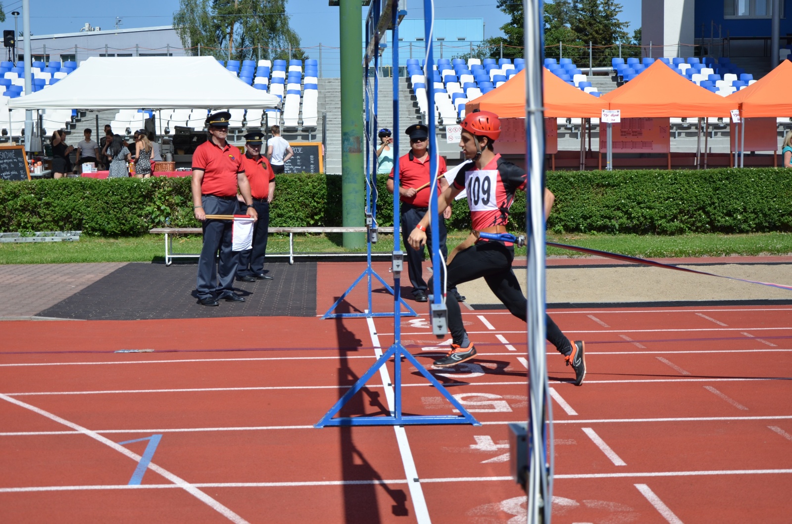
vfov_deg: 22.5
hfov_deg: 33.5
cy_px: 262
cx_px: 396
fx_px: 1317
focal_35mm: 60
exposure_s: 1/1250
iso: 200
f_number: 6.3
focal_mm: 40
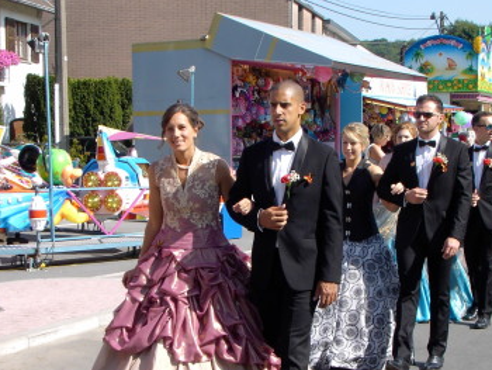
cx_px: 264
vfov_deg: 17.4
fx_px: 1209
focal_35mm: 85
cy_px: 239
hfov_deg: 23.0
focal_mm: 9.5
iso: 70
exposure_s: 1/200
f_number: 5
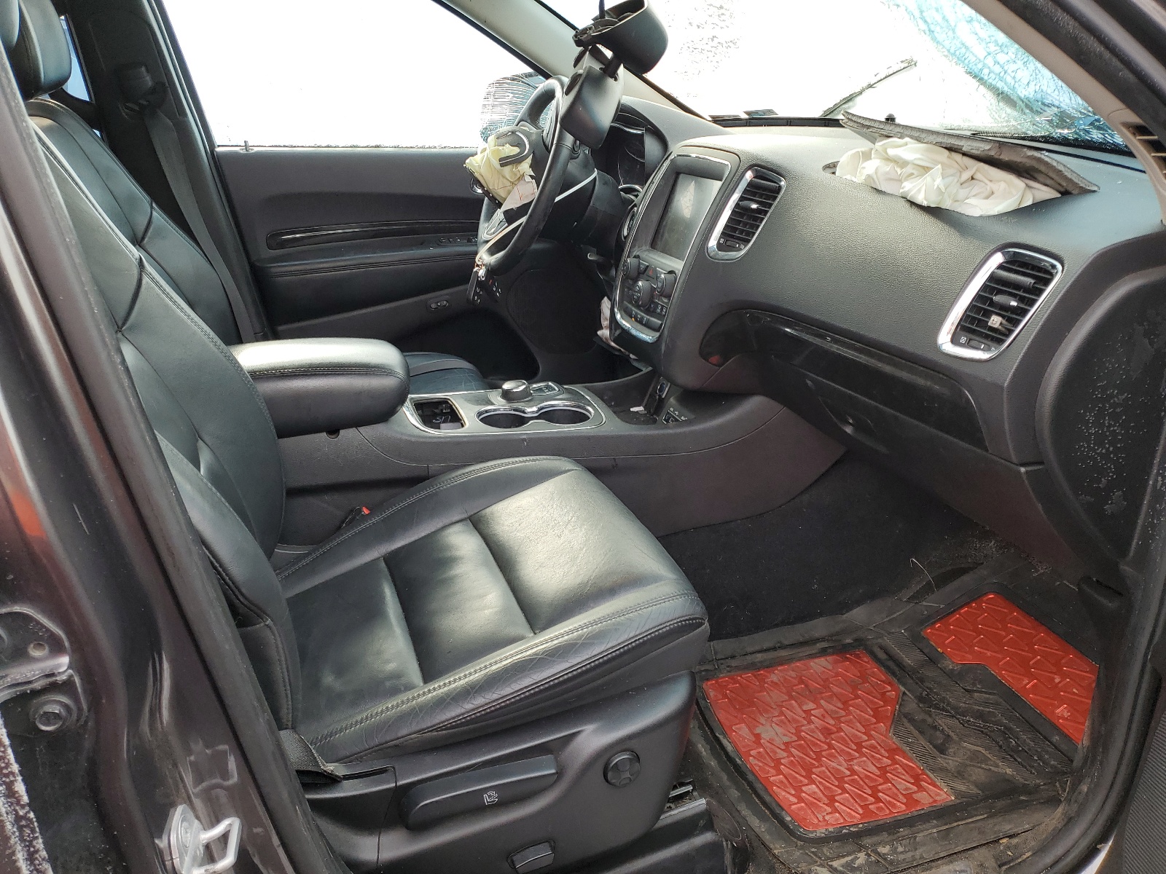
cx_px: 583
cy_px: 437
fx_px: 876
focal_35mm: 26
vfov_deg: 53.1
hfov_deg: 67.3
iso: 50
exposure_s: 1/200
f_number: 1.5
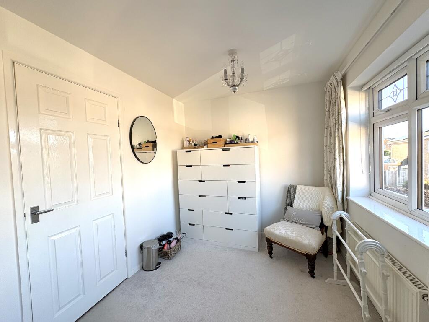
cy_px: 161
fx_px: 174
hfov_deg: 102.1
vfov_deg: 85.7
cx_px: 214
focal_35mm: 14
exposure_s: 1/99
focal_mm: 2.22
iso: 50
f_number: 2.2
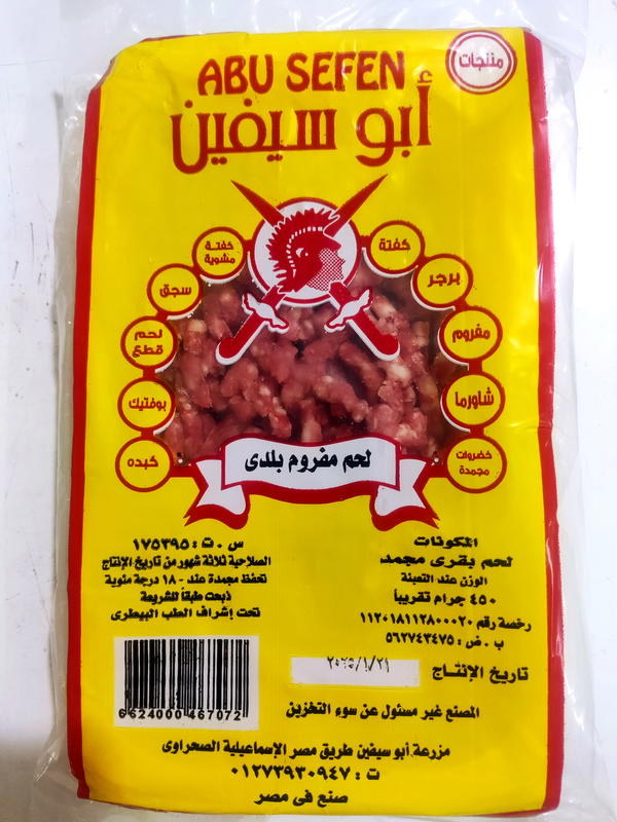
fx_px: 594
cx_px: 308
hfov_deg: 54.9
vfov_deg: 69.4
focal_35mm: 25
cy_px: 411
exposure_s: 1/50
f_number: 1.79
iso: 409
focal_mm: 4.71
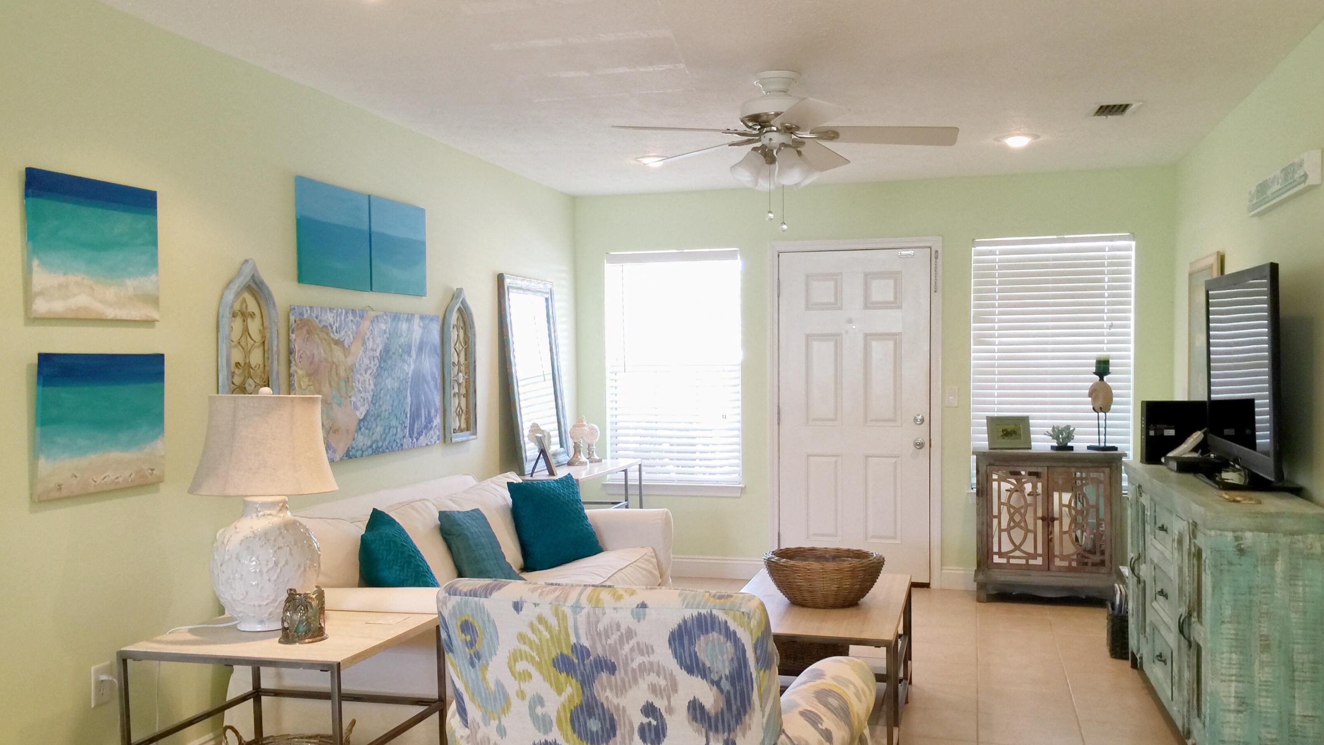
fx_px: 1123
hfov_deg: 61.0
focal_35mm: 32
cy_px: 412
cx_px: 655
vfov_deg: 36.6
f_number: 2.2
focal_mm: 4.15
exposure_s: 1/15
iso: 32
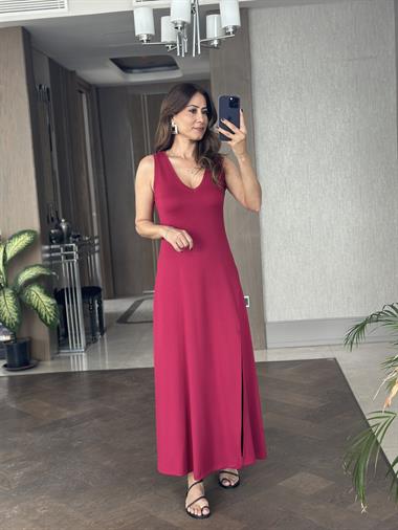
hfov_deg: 30.3
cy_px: 265
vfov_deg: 39.6
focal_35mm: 48
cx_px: 199
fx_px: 735
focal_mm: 6.86
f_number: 1.78
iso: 125
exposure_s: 1/81
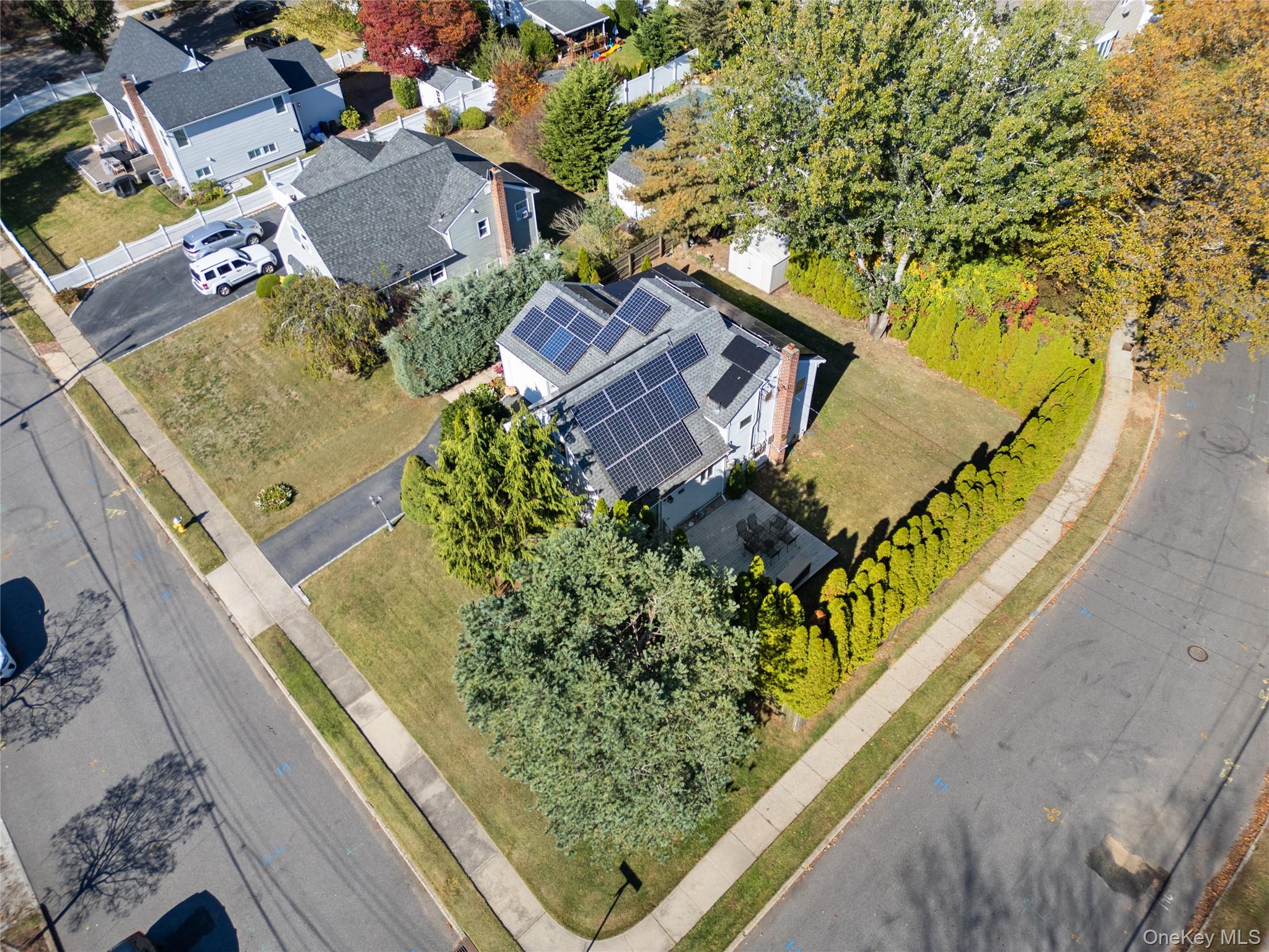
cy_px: 476
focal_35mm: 24
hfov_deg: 71.6
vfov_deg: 56.8
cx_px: 634
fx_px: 880
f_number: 1.7
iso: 100
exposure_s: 1/160
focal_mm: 6.72
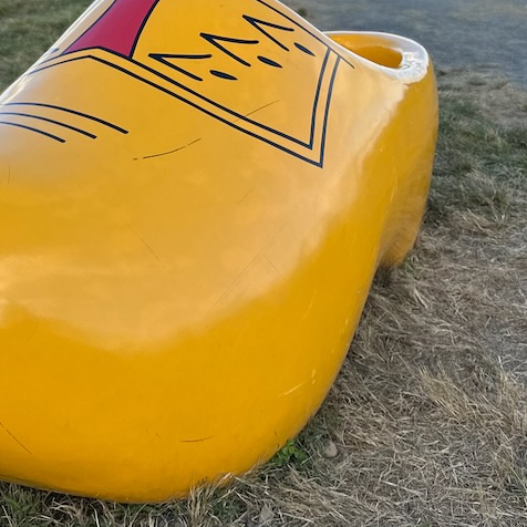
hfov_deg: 29.9
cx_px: 195
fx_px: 982
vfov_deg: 27.9
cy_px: -25
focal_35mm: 57
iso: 80
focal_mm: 6.86
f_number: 1.78
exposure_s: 1/1721
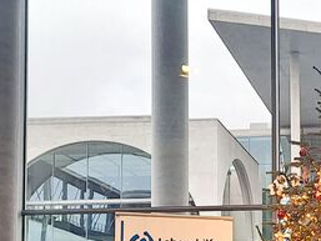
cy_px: 256
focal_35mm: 108
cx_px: 354
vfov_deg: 13.5
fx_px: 1002
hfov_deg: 17.6
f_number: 1.8
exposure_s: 1/120
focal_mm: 4.65
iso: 40
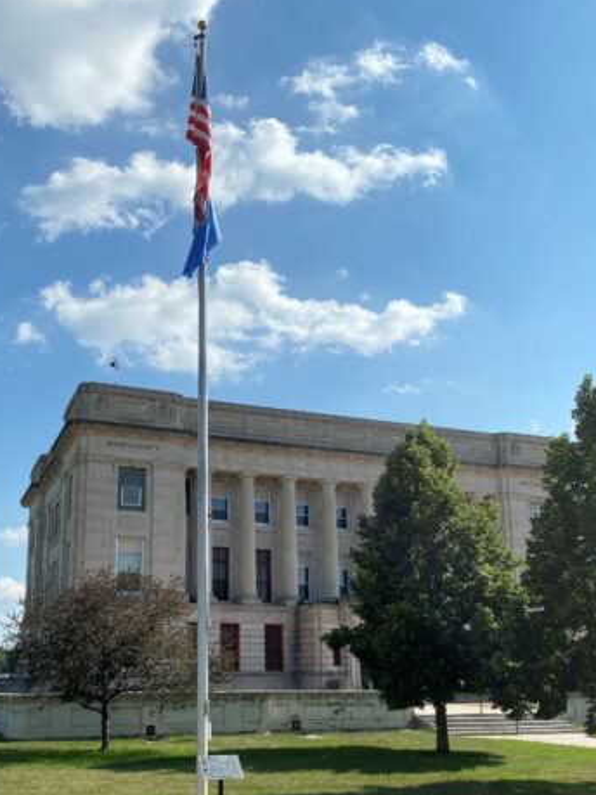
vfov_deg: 53.5
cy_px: 485
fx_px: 781
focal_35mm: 34
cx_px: 227
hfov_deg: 41.5
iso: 32
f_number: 1.8
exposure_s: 1/4808
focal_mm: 4.25
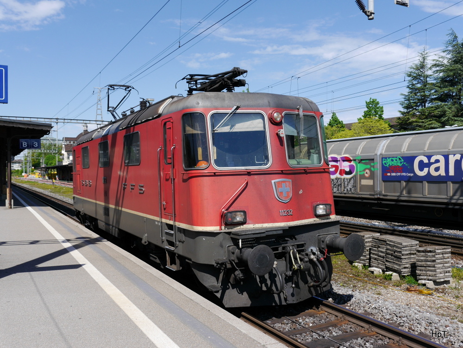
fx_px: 482
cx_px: 232
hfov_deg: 51.4
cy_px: 174
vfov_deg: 39.7
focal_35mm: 36
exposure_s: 1/400
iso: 160
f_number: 8
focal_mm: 18
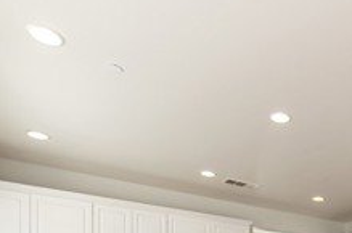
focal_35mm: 41
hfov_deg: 42.5
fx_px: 400
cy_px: 320
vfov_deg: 26.4
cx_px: 333
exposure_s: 1/125
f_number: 5.6
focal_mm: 14
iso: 200
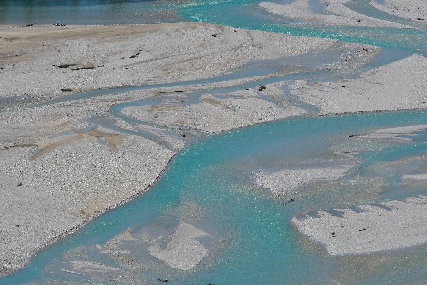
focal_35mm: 450
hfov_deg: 4.6
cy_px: 142
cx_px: 214
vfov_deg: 3.1
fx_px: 5337
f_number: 8
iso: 100
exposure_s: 1/1250
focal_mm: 300
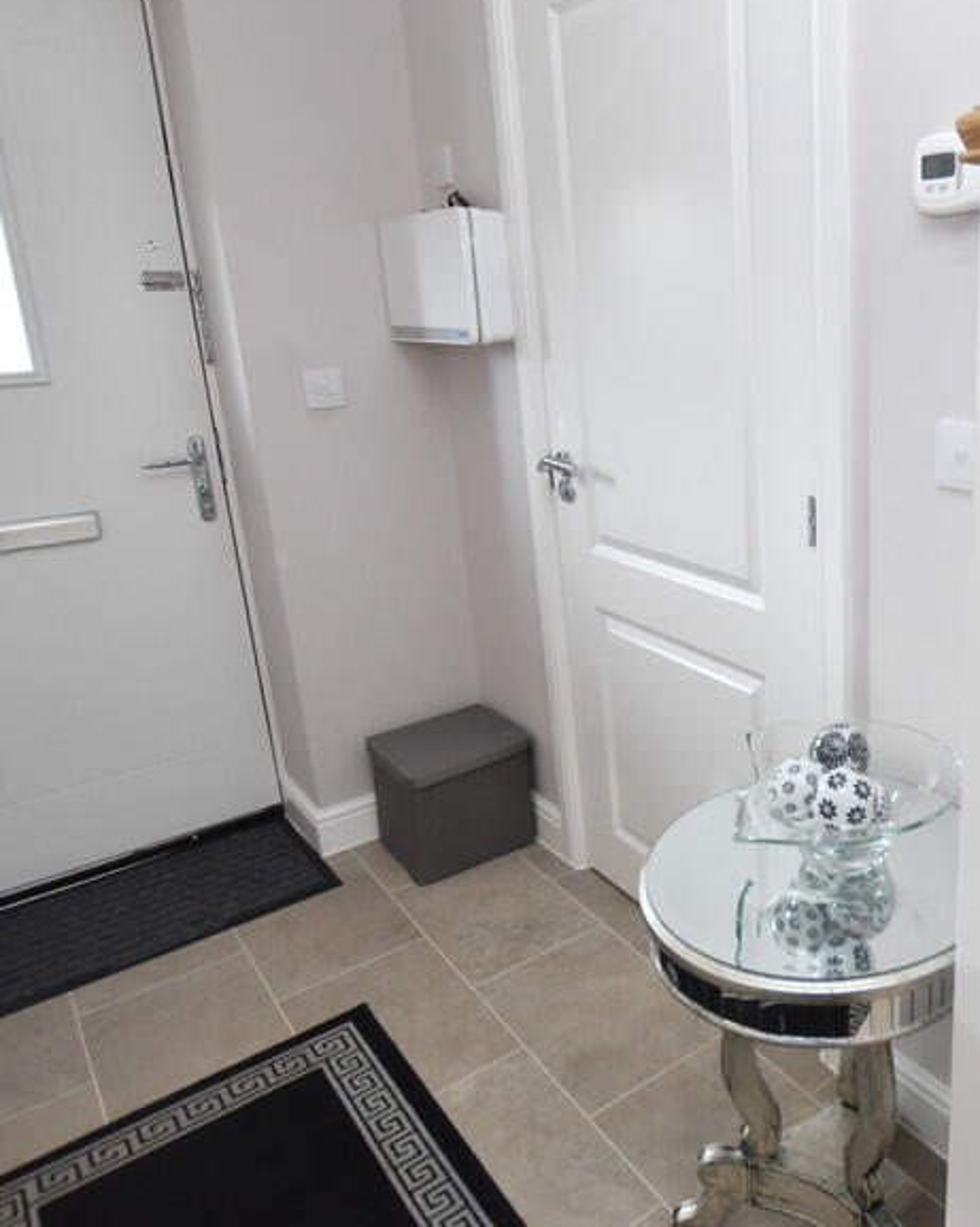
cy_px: 575
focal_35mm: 25
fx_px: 907
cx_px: 833
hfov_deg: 51.8
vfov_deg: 68.1
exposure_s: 1/125
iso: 1400
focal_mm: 10
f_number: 3.5
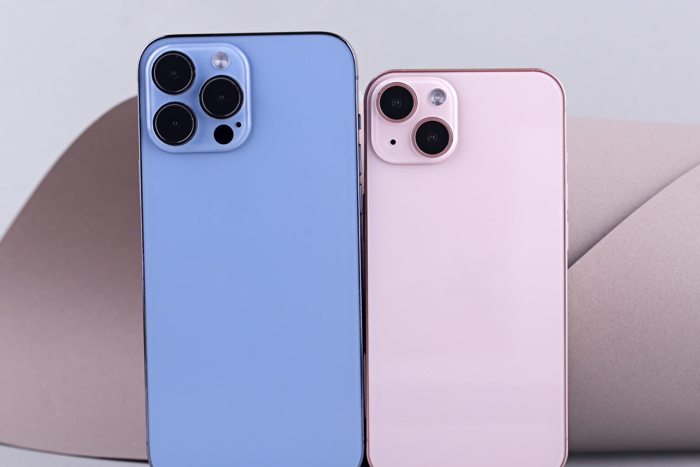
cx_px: 364
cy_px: 227
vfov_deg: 9.9
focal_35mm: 139
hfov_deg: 14.8
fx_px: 2704
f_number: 9
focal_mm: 105
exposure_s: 1/100
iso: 100
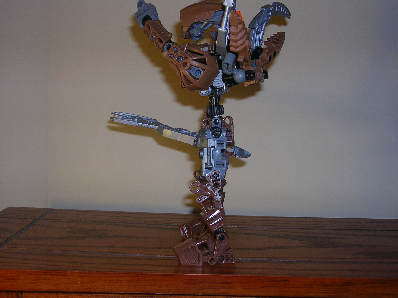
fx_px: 529
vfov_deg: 31.5
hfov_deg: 41.2
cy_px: 149
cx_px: 199
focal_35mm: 46
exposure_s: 1/60.1
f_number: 3
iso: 50
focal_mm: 7.1
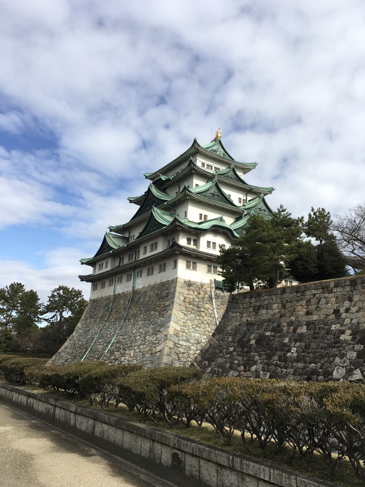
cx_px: 182
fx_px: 408
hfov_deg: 48.2
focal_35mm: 29
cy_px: 244
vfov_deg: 61.7
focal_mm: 4.15
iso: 25
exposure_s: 1/1479
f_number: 2.2
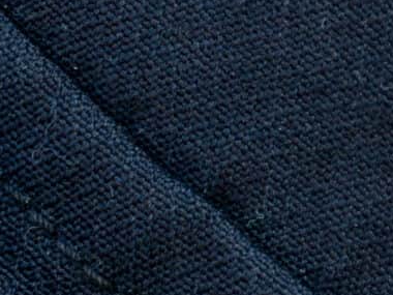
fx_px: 8254
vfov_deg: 2.0
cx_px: -910
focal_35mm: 727
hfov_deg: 2.7
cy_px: 576
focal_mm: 54
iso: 200
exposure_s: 1/320
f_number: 6.3
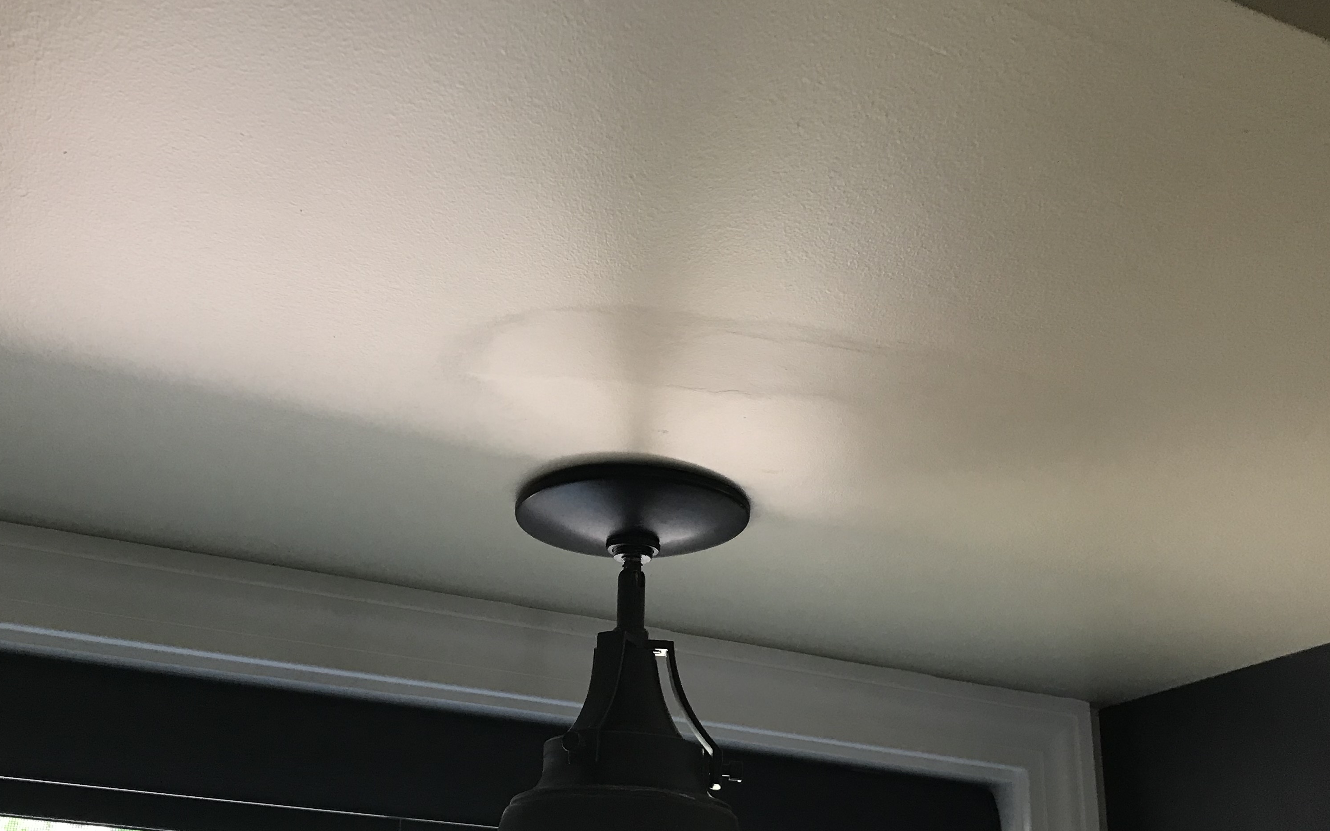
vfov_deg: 31.9
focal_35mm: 40
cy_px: 511
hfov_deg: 49.3
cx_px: 630
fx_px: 1450
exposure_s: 1/30
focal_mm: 3.99
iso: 32
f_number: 1.8
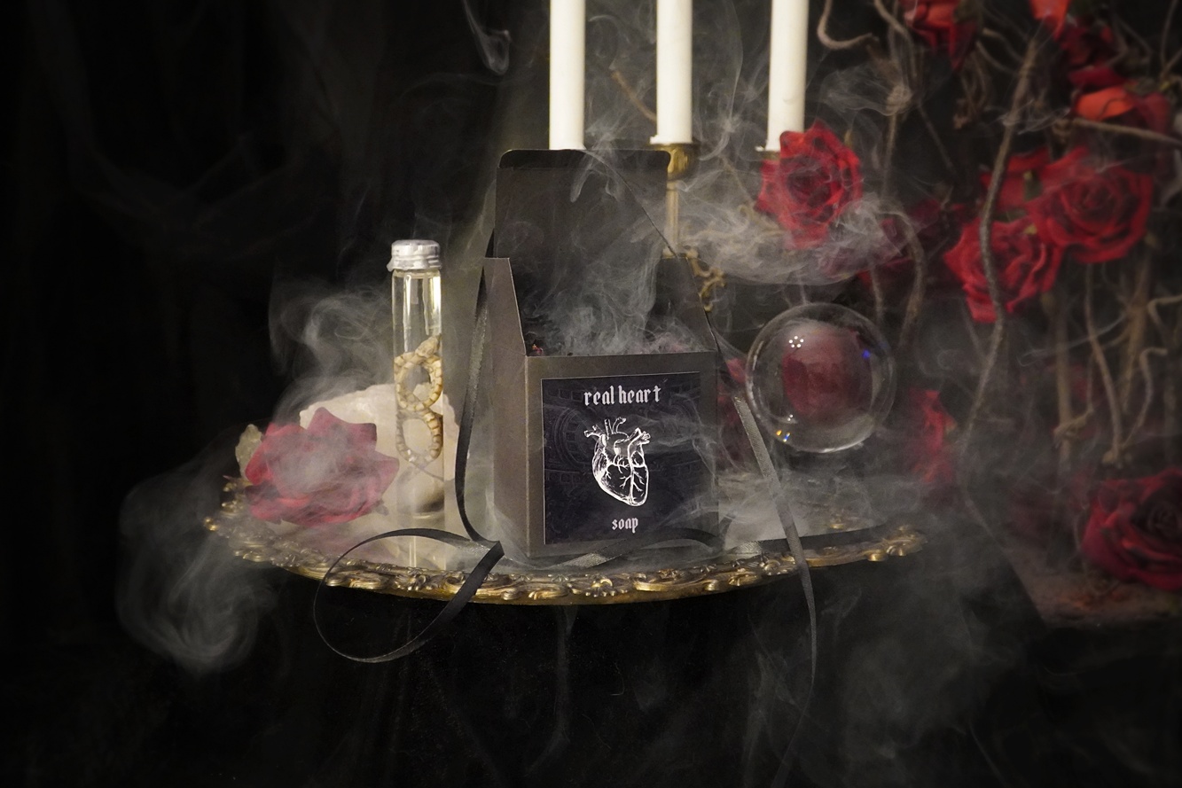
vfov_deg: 36.8
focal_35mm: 36
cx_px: 631
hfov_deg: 53.1
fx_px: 1182
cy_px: 331
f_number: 4
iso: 6400
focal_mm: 20
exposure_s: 1/60
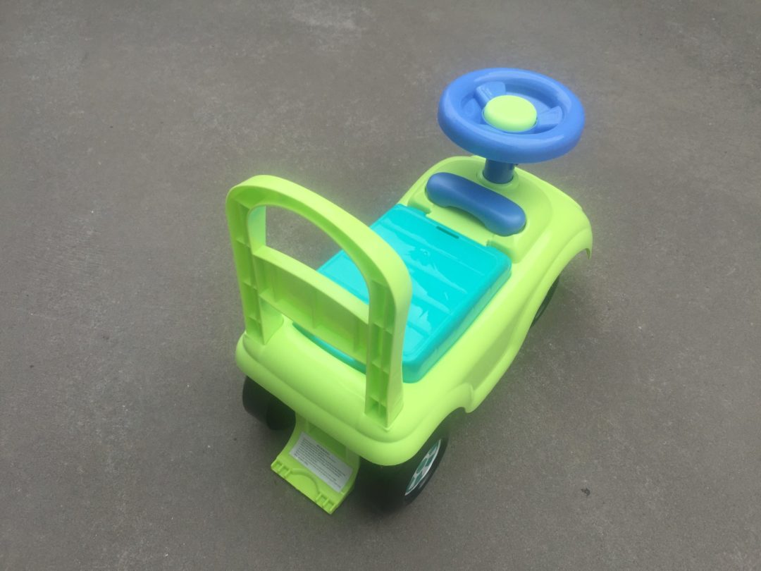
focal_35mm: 29
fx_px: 638
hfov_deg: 61.7
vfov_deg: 48.2
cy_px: 286
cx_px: 380
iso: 32
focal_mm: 4.15
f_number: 2.2
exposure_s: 1/1276
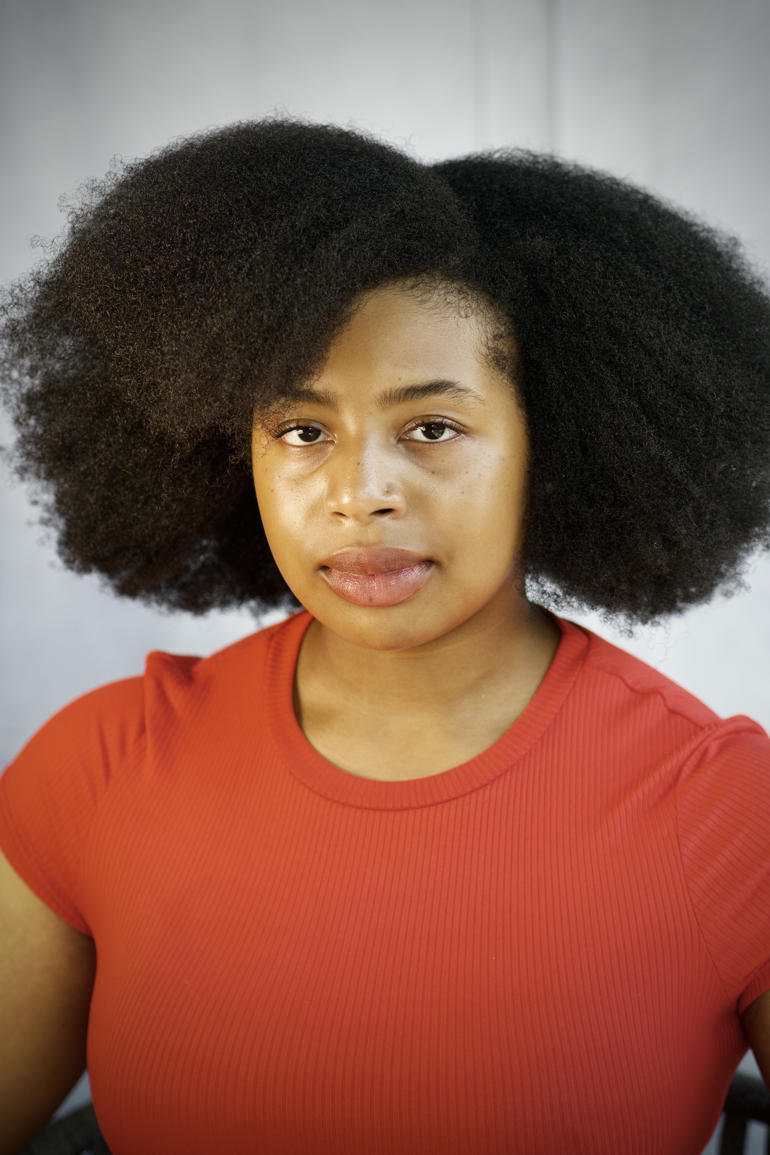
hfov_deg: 10.8
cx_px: 385
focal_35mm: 128
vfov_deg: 16.1
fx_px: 4090
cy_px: 578
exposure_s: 1/250
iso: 400
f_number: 2.2
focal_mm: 85
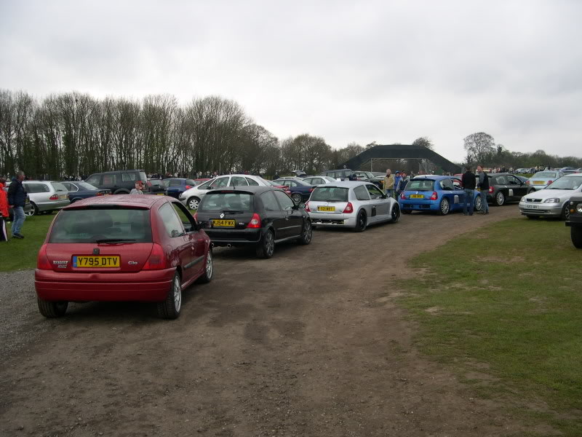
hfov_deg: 49.0
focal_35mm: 38
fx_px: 639
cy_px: 218
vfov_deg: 37.7
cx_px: 291
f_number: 2.8
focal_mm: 8
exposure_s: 1/500
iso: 100
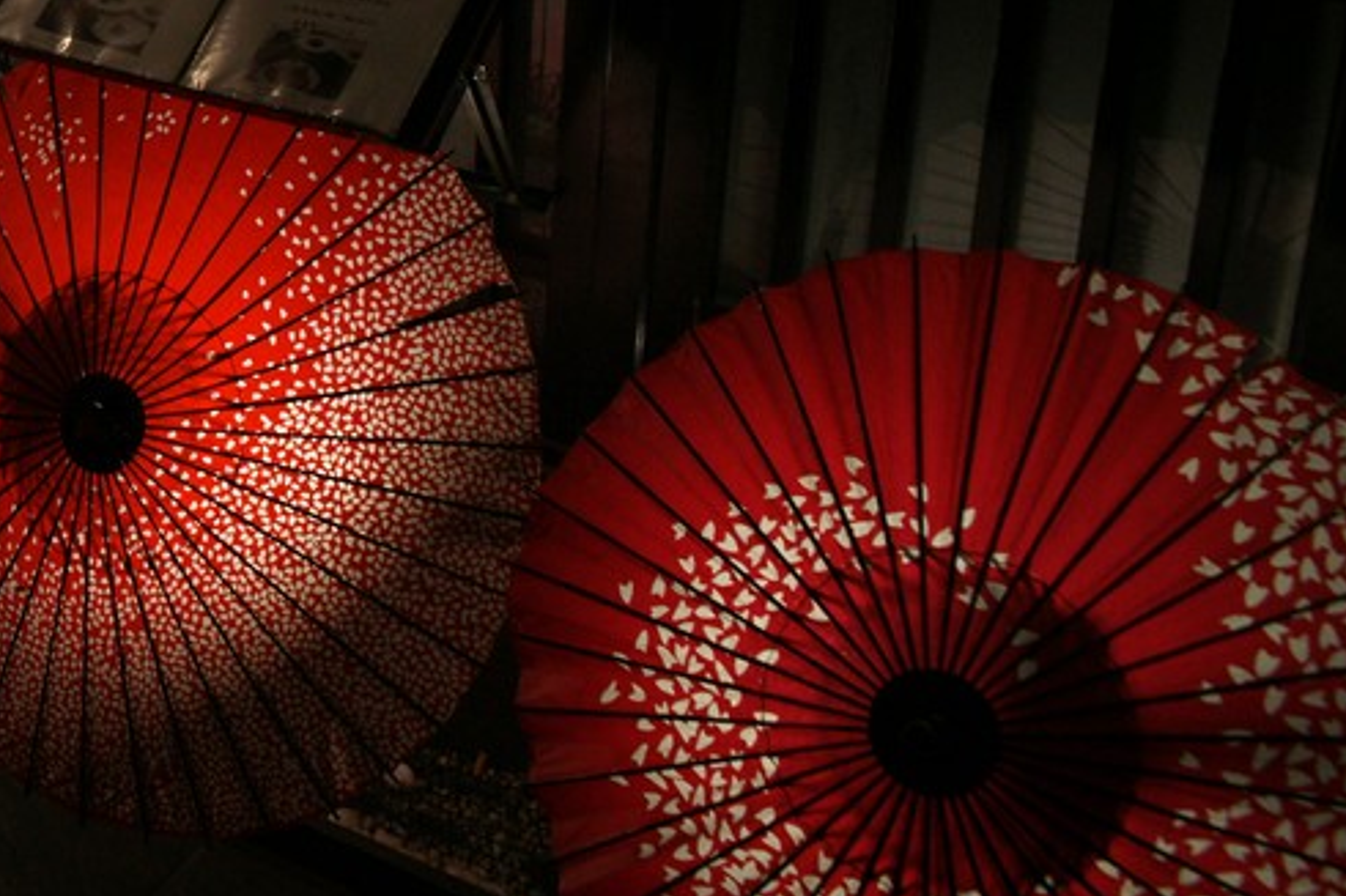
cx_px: -182
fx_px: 2280
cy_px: -3
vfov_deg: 21.5
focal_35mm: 61
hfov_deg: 29.3
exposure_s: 1/50
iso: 800
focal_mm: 26
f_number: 5
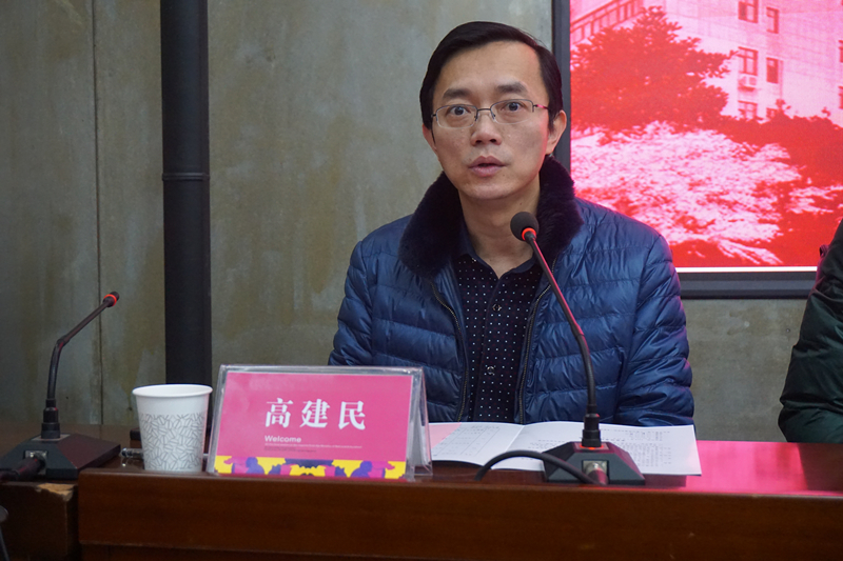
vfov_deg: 27.2
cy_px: 280
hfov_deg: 40.0
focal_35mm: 50
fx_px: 1159
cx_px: 422
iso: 3200
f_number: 5
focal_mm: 33
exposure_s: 1/80
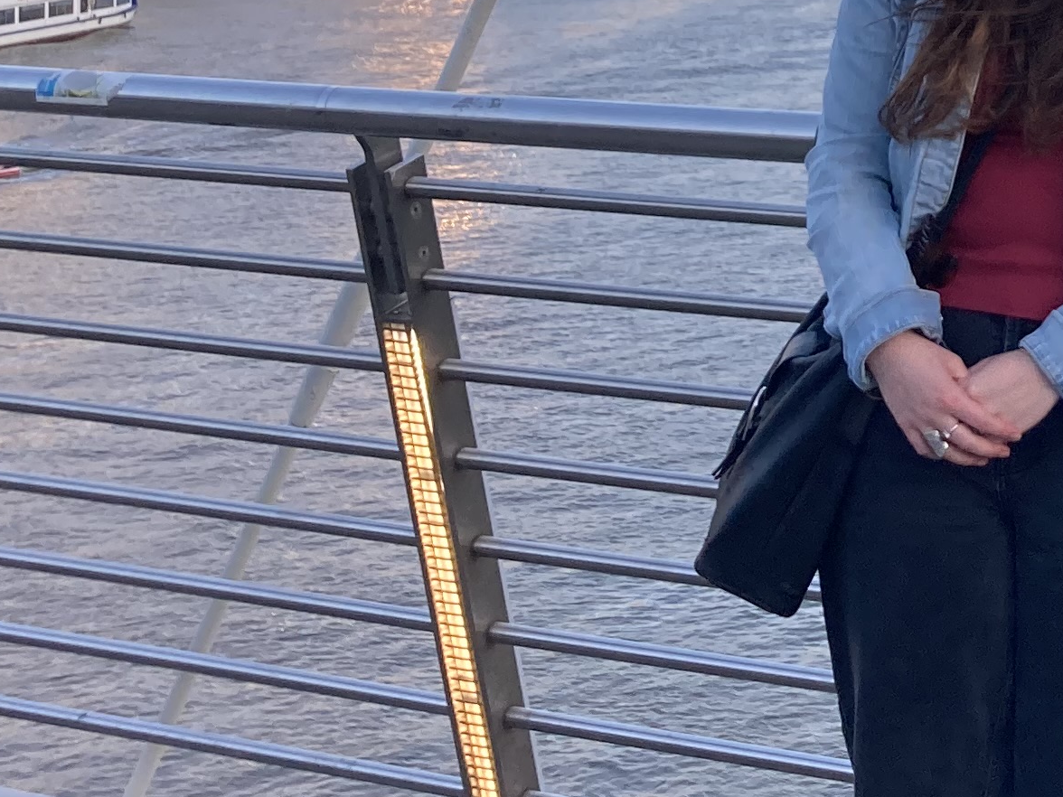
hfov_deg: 19.0
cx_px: 1377
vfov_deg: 14.7
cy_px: -247
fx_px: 2948
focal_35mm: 96
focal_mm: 3.99
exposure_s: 1/261
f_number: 1.8
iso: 20
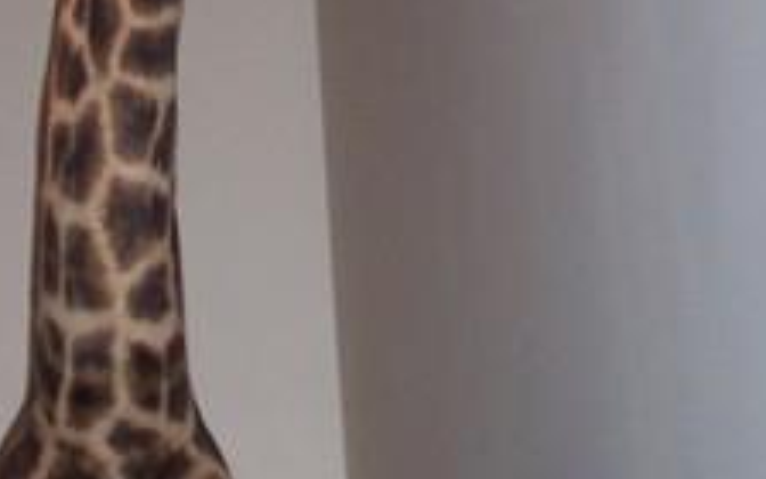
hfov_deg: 18.5
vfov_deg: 11.6
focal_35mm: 112
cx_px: 239
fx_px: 2338
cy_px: 44
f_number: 2.8
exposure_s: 1/60
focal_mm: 5.6
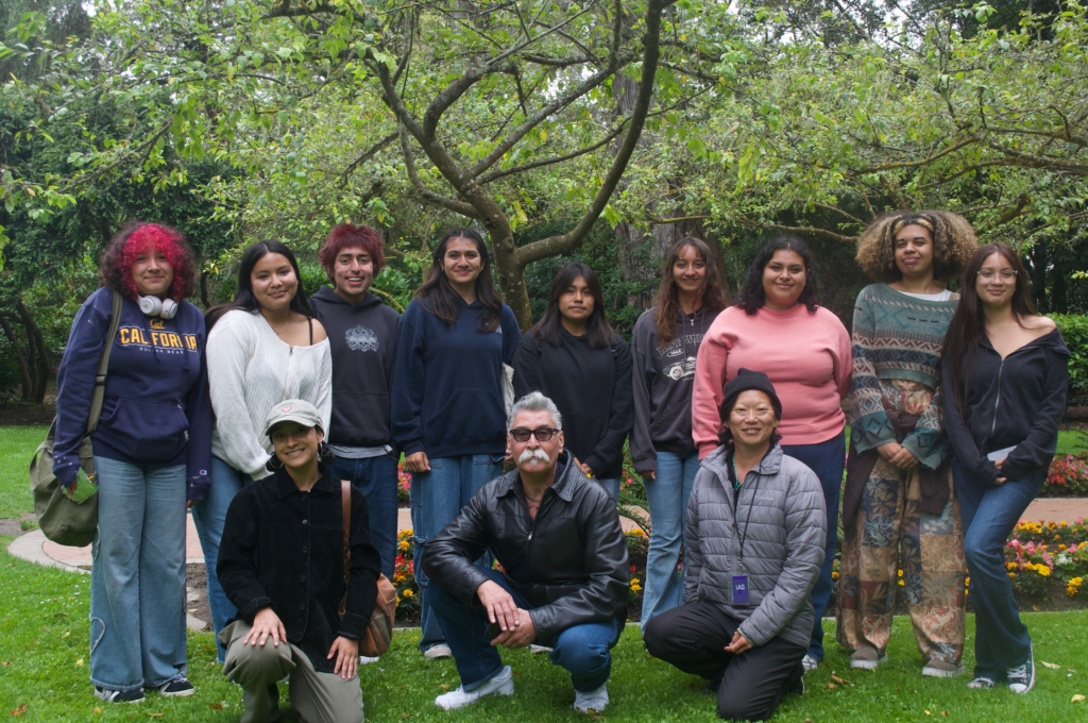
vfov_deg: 30.8
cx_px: 544
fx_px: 1313
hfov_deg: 45.0
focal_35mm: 44
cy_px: 362
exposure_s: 1/50
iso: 200
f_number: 7.1
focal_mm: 29
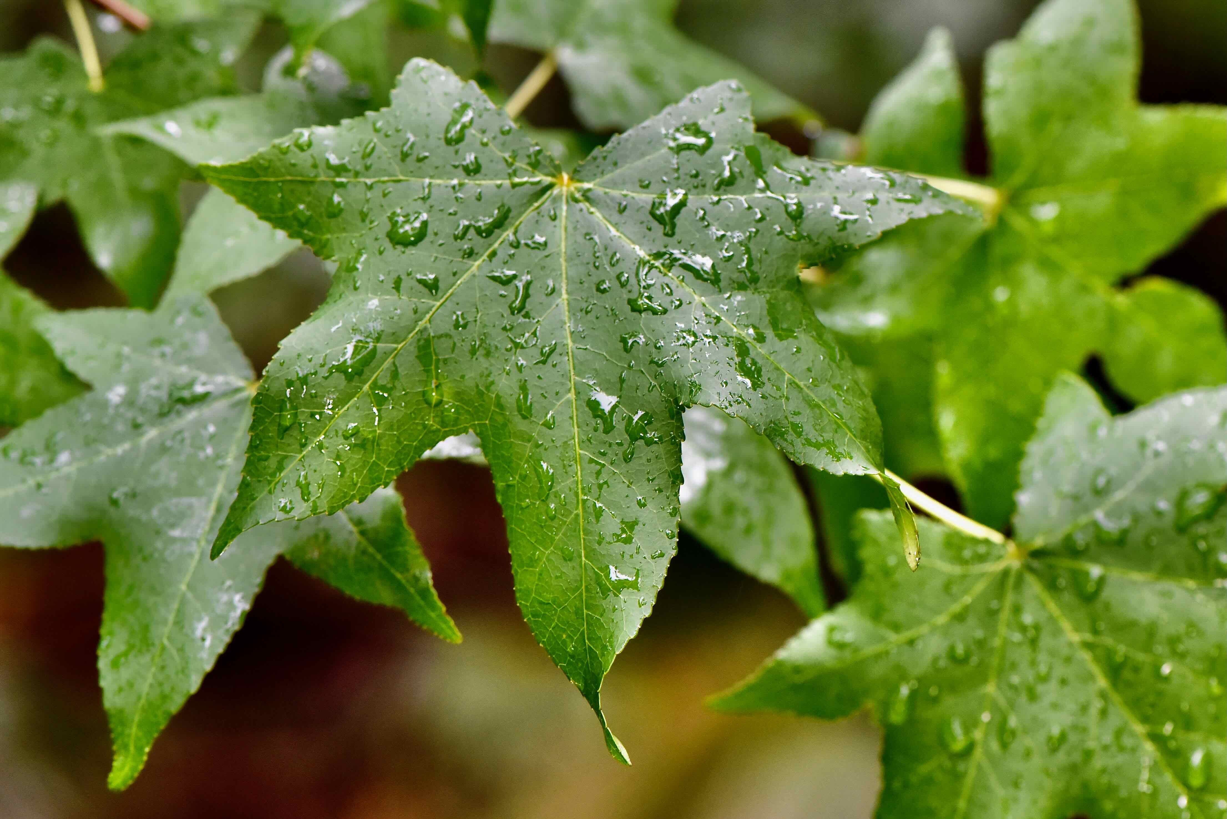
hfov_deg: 19.4
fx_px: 3580
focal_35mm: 105
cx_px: 614
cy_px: 410
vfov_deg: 13.1
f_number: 10
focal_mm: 105
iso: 3200
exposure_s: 1/160
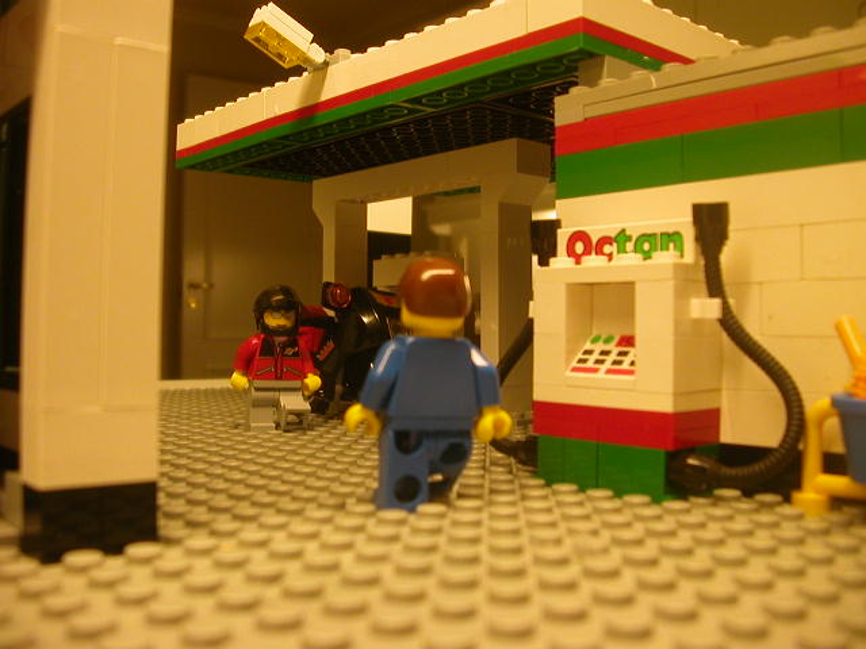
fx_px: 926
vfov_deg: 38.7
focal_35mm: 37
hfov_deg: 50.1
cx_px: 433
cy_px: 324
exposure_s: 1/27.8
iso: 125
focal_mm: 5.6
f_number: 2.7
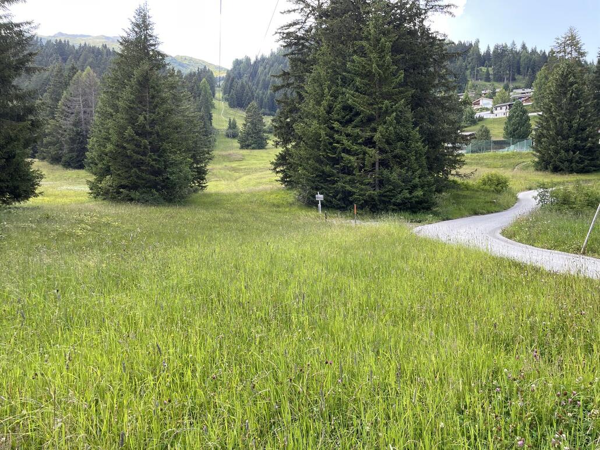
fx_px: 451
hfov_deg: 67.3
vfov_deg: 53.1
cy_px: 225
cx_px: 300
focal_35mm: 26
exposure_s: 1/248
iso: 32
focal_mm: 4.2
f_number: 1.6
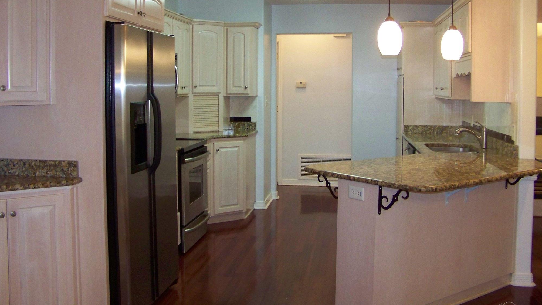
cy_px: 124
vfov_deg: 29.6
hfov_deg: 50.5
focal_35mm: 40
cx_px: 269
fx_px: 575
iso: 200
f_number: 2.8
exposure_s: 1/30
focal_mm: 5.85
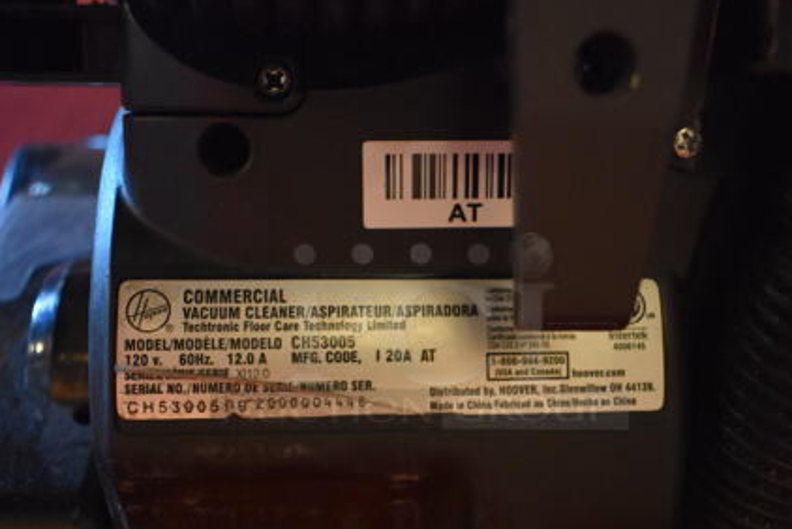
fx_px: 859
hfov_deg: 49.5
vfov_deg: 34.1
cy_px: 330
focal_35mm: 39
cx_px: 420
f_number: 3.5
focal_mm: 18
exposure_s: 1/60
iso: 3200
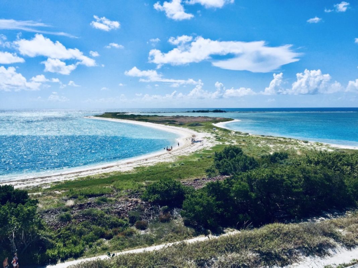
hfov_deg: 61.7
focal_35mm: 29
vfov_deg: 48.2
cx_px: 179
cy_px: 134
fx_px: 300
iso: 32
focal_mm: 4.15
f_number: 2.2
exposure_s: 1/3968
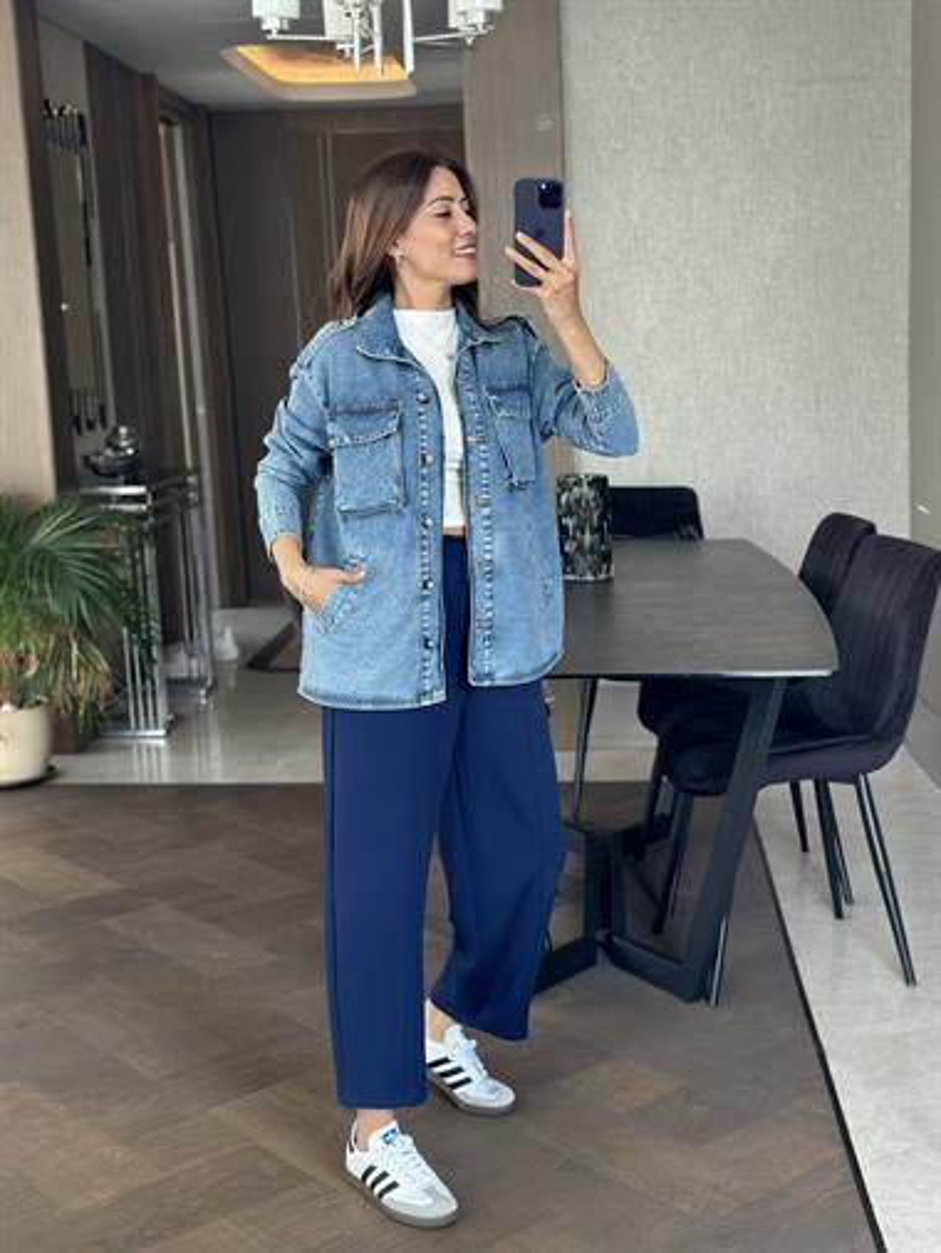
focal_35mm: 48
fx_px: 1738
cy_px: 626
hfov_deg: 30.3
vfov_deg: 39.6
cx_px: 470
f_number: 1.78
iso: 125
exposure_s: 1/78
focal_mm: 6.86
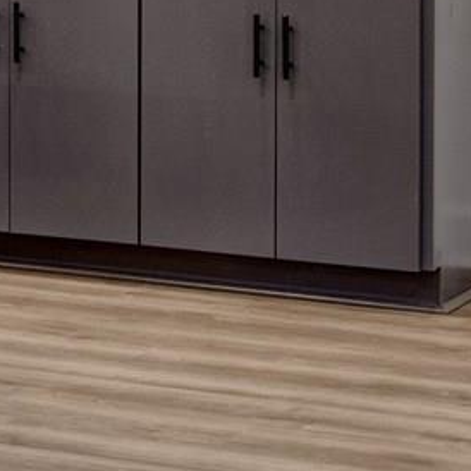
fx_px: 2786
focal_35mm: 181
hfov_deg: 8.6
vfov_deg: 9.3
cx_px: -762
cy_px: -299
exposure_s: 1/5
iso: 200
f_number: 11
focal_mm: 19
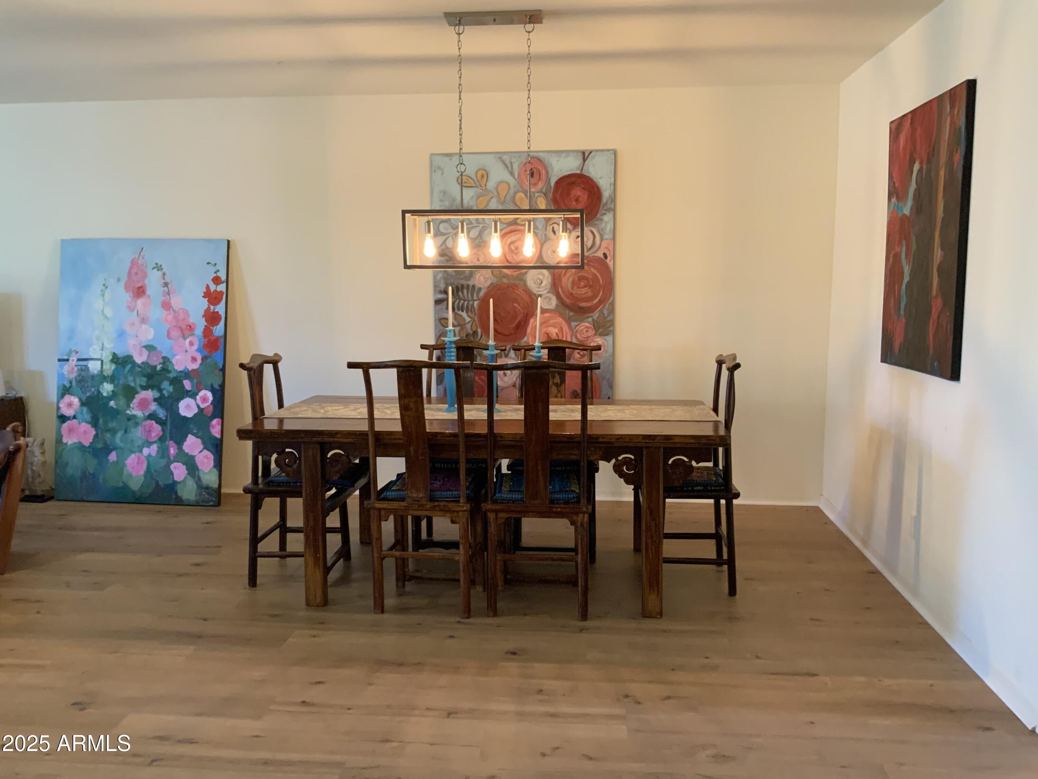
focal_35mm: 29
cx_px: 519
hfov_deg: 61.7
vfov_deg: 48.2
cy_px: 390
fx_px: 870
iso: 200
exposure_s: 1/60
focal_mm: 3
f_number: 1.8
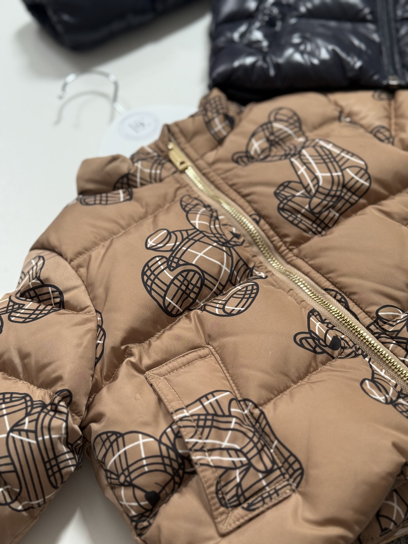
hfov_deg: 30.3
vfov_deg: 39.7
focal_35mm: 48
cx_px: 204
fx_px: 754
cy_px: 272
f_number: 1.78
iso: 160
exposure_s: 1/60
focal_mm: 6.76
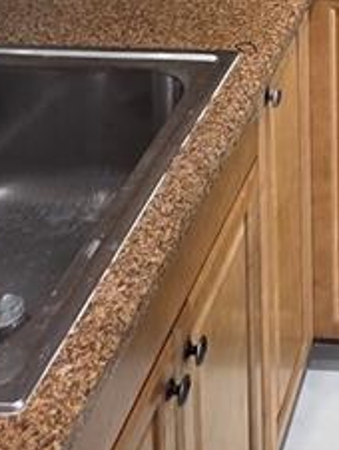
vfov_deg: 20.0
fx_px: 899
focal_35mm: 69
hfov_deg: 18.7
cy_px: -370
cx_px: 520
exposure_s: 1/60
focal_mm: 2.2
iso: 160
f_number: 1.9
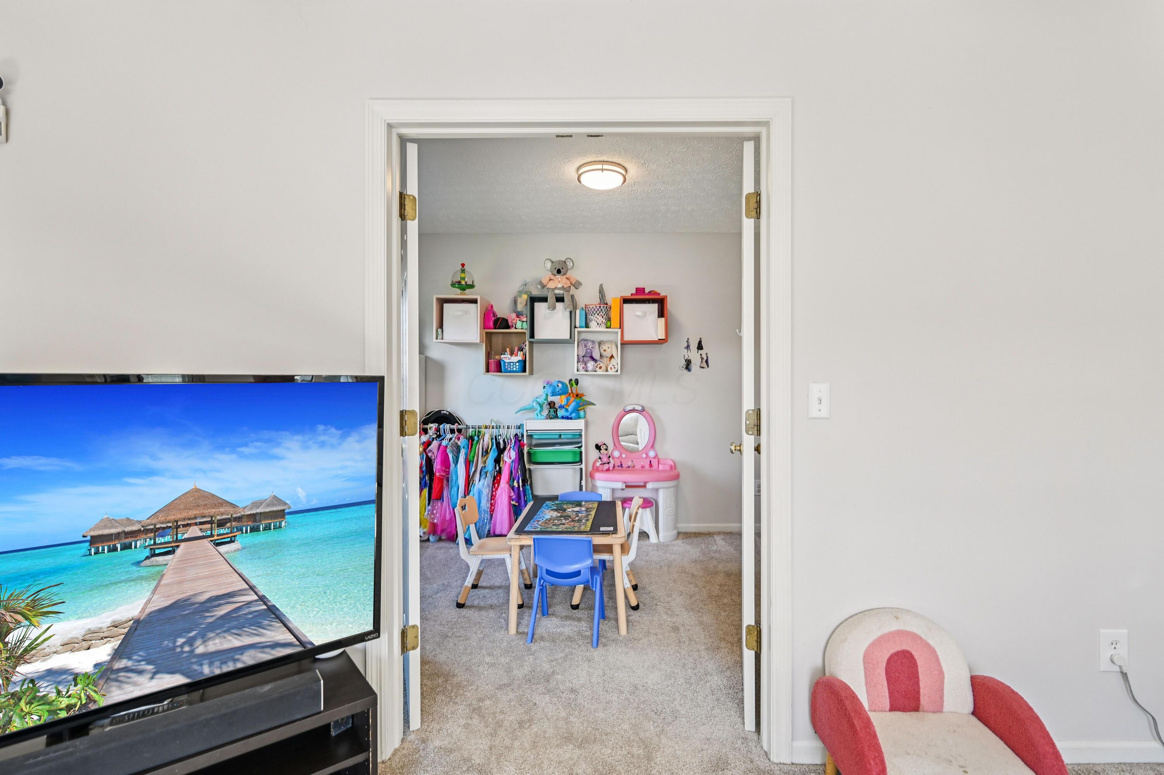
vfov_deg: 72.0
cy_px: 388
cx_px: 582
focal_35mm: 16
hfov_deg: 95.0
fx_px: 533
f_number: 4
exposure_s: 1/60
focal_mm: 16.5
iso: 400
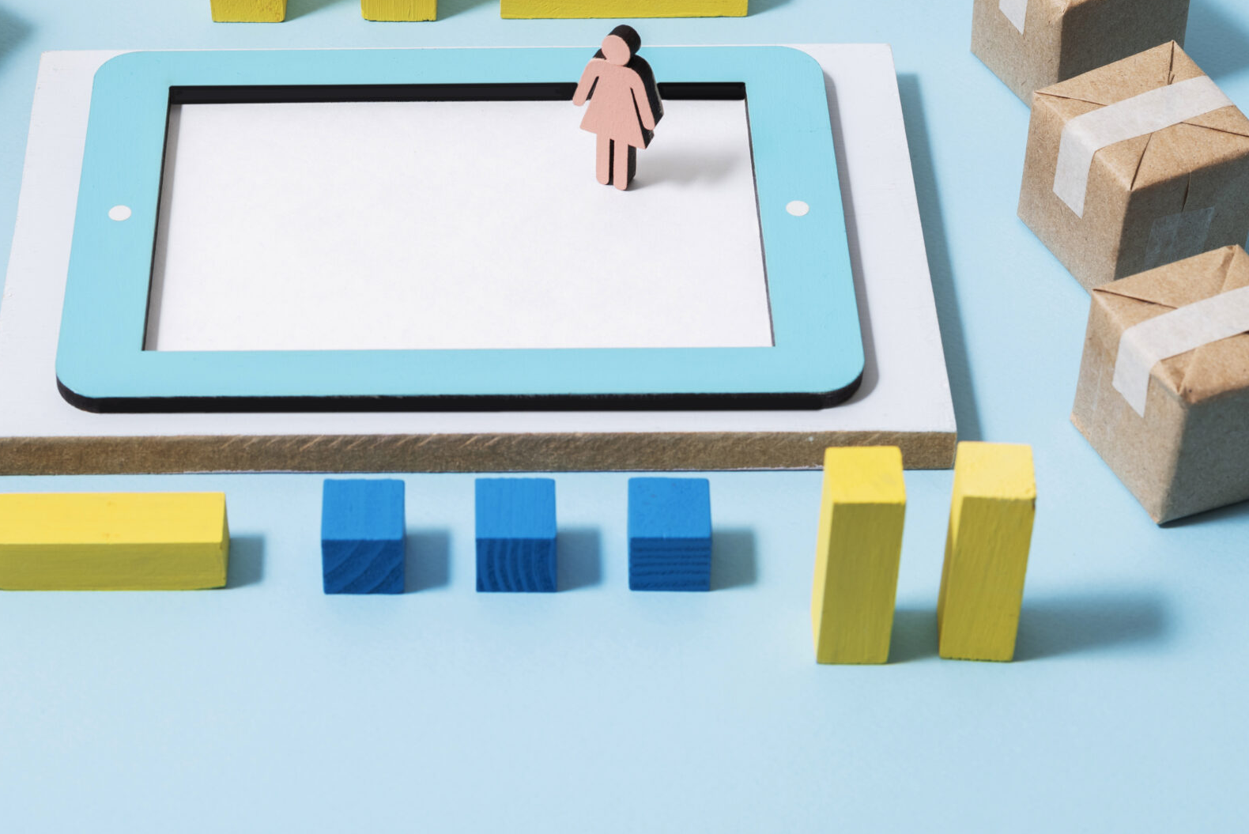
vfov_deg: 16.8
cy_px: 208
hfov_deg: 24.9
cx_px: 408
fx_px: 2811
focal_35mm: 81
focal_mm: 50
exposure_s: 1/125
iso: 200
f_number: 10
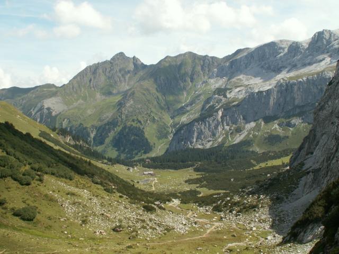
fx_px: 480
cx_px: 170
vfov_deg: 29.7
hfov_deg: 38.9
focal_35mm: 49
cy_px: 127
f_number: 8
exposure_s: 1/100
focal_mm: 8.22
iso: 50
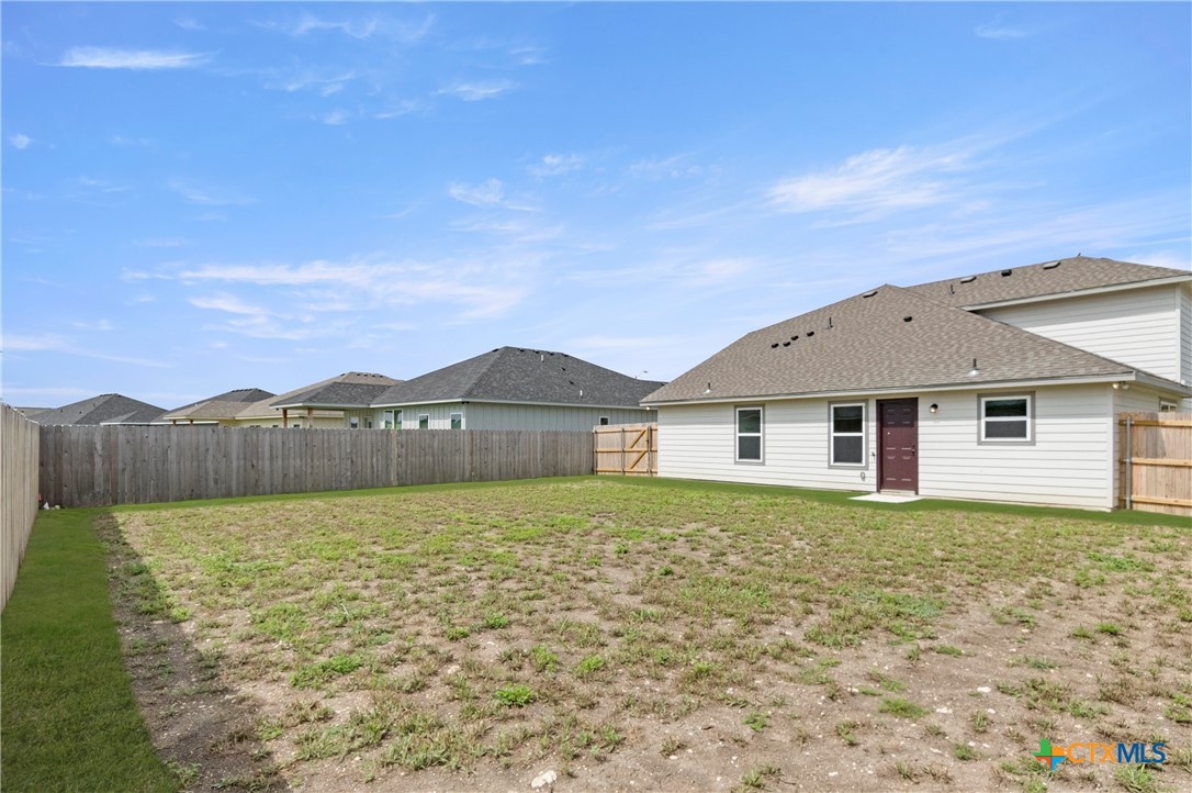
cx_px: 596
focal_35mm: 36
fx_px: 1191
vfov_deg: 36.8
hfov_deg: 53.2
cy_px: 396
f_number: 8
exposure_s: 1/2500
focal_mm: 24
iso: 400
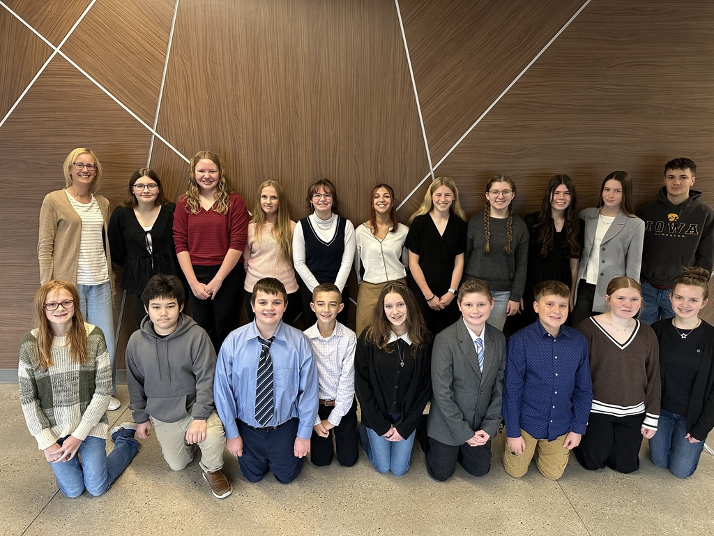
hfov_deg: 71.6
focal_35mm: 24
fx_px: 495
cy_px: 268
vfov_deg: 56.8
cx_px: 357
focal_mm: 6.86
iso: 320
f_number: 1.78
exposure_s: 1/60
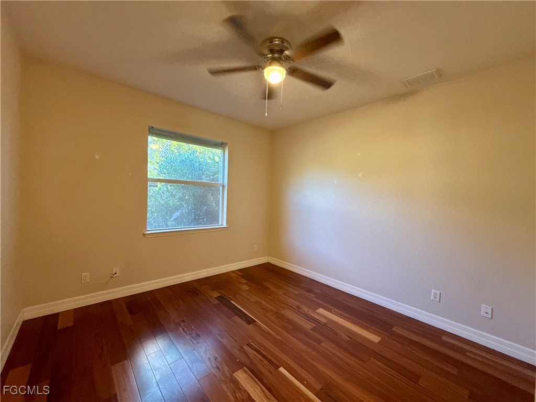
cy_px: 201
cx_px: 268
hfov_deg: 102.1
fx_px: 217
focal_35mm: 14
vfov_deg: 85.7
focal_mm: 2.22
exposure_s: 1/60
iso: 500
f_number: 2.2
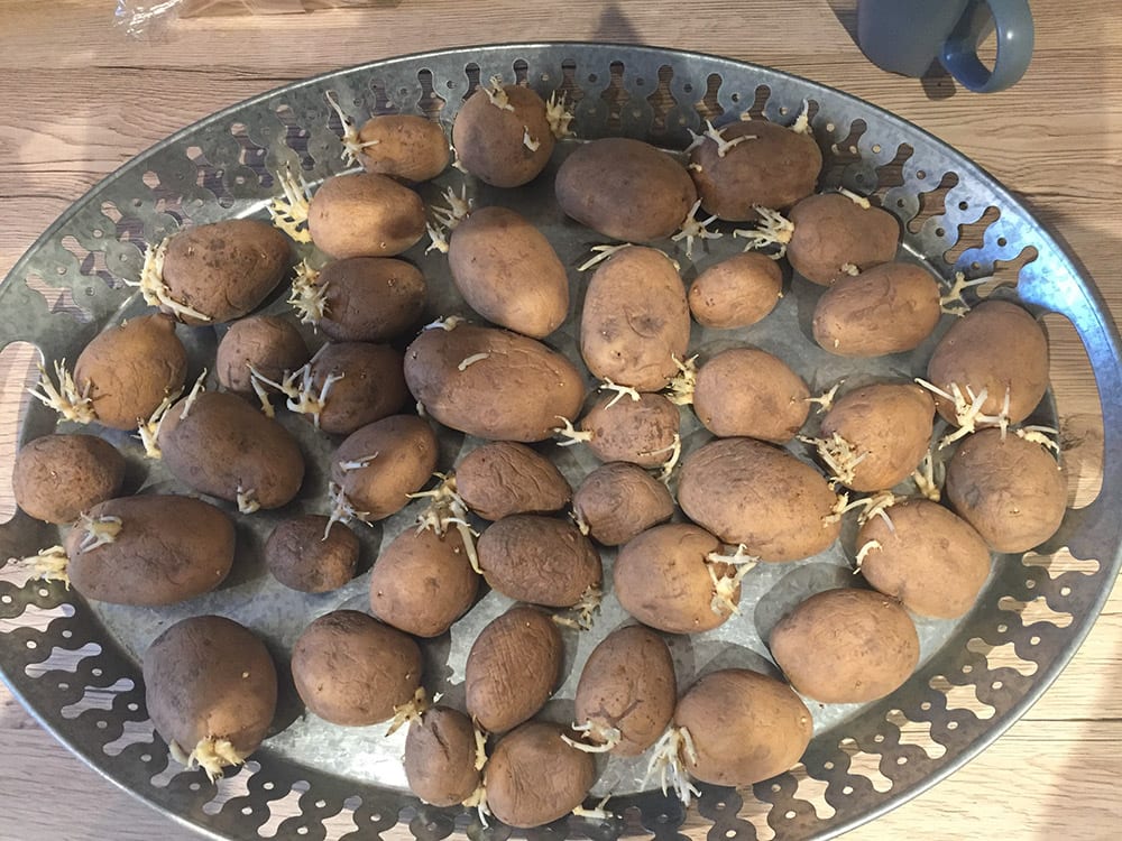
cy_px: 420
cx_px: 561
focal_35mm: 29
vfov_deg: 48.2
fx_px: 940
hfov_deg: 61.7
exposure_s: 1/35
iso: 250
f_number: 2.2
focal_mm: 4.15
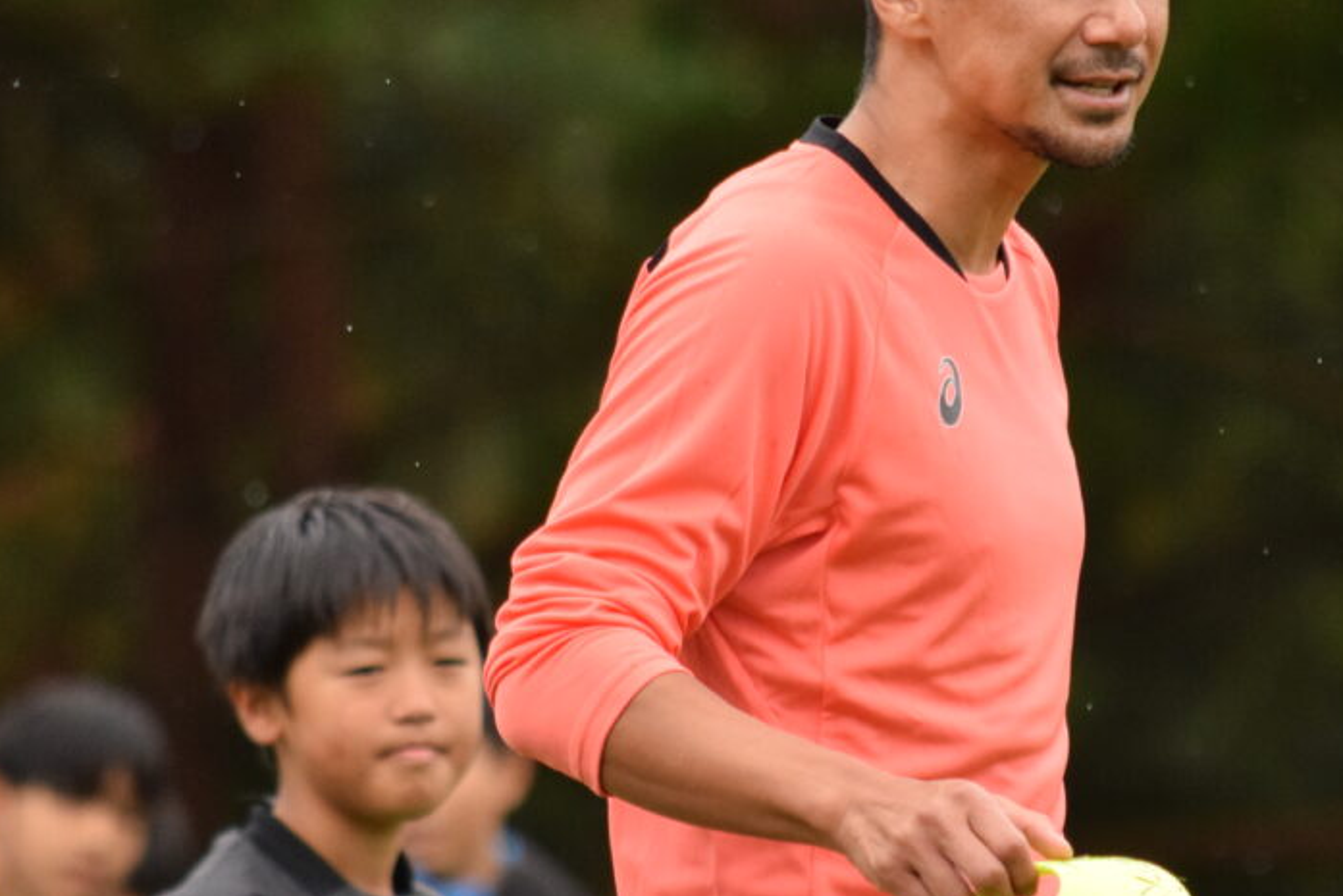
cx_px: 834
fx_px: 29214
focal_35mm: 783
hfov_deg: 2.6
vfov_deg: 1.8
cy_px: 494
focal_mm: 280
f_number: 5.6
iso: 1600
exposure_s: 1/2500
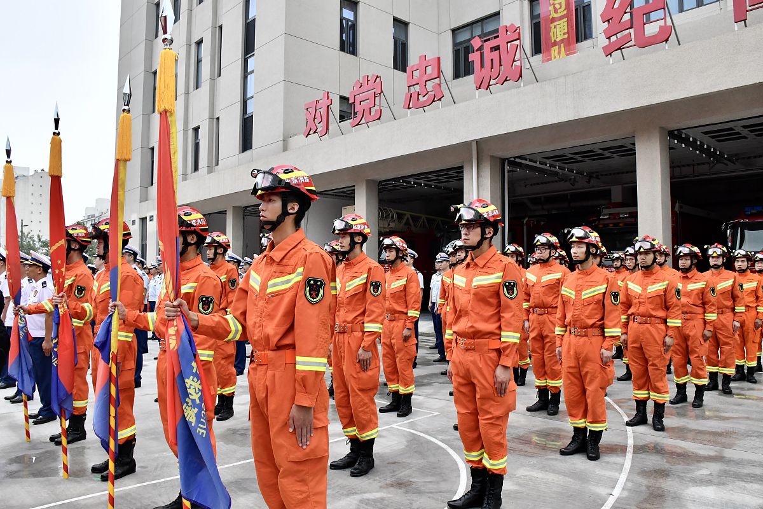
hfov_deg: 67.4
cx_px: 382
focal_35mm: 27
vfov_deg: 47.9
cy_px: 254
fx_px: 572
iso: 2000
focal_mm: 18
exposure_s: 1/500
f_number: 11
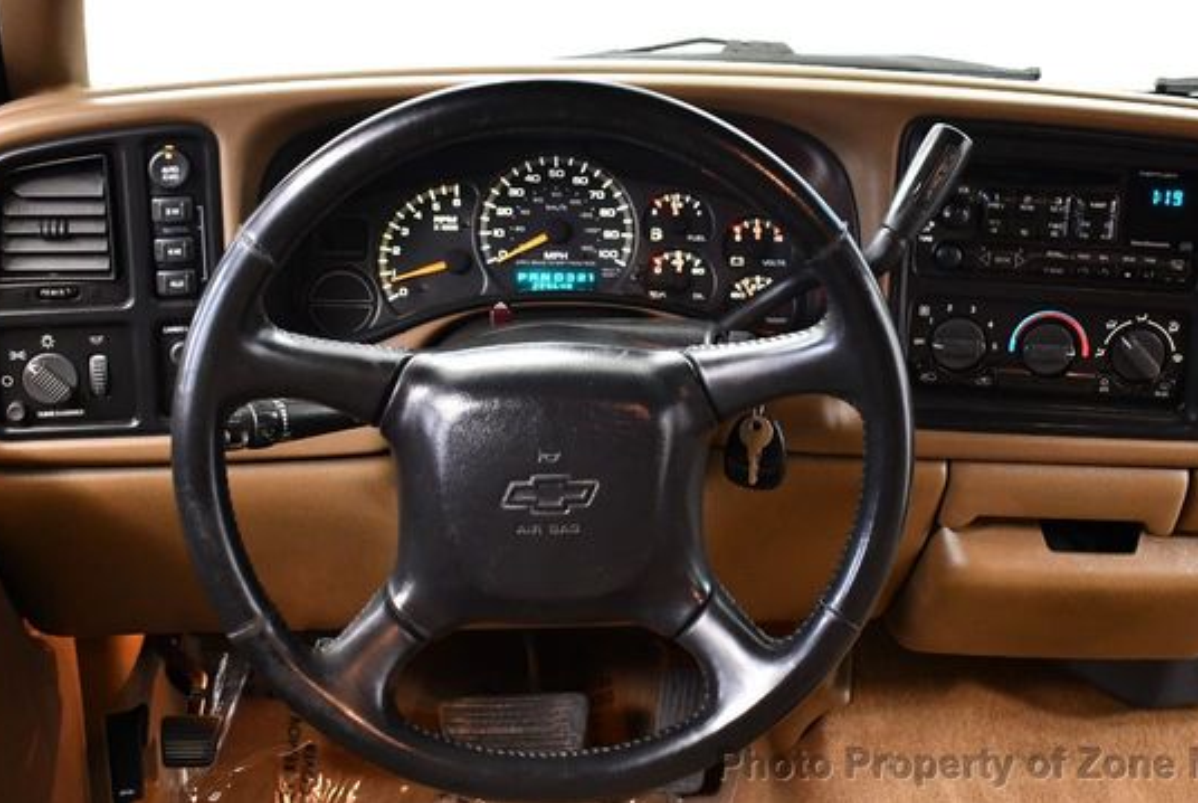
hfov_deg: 45.3
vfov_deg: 31.2
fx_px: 1433
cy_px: 328
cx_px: 684
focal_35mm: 43
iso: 3200
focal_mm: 18
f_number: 3.5
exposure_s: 1/80
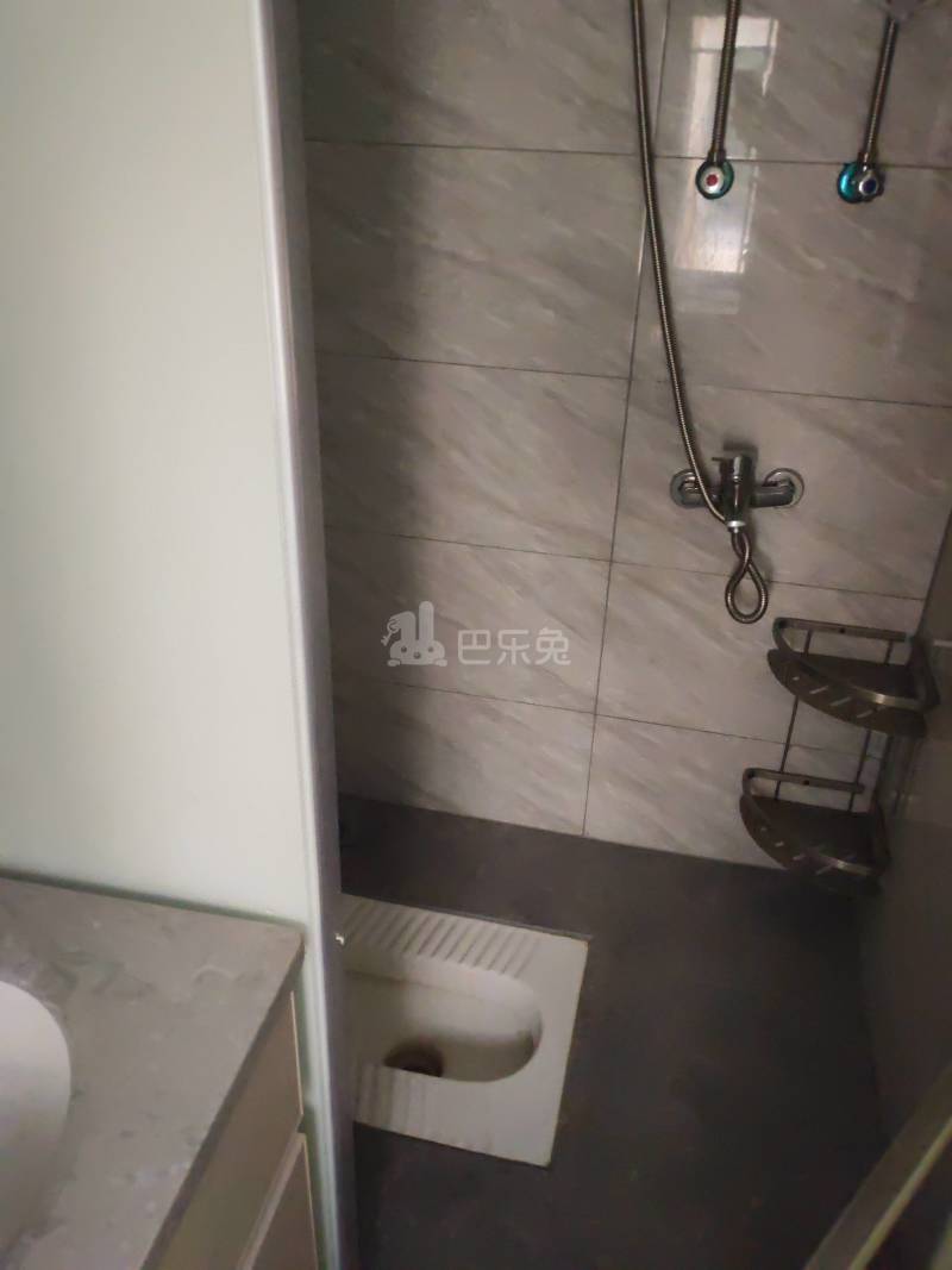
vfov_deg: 65.3
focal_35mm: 27
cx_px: 476
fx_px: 990
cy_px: 635
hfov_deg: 51.3
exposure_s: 1/100
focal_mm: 5.53
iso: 2144
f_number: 1.8
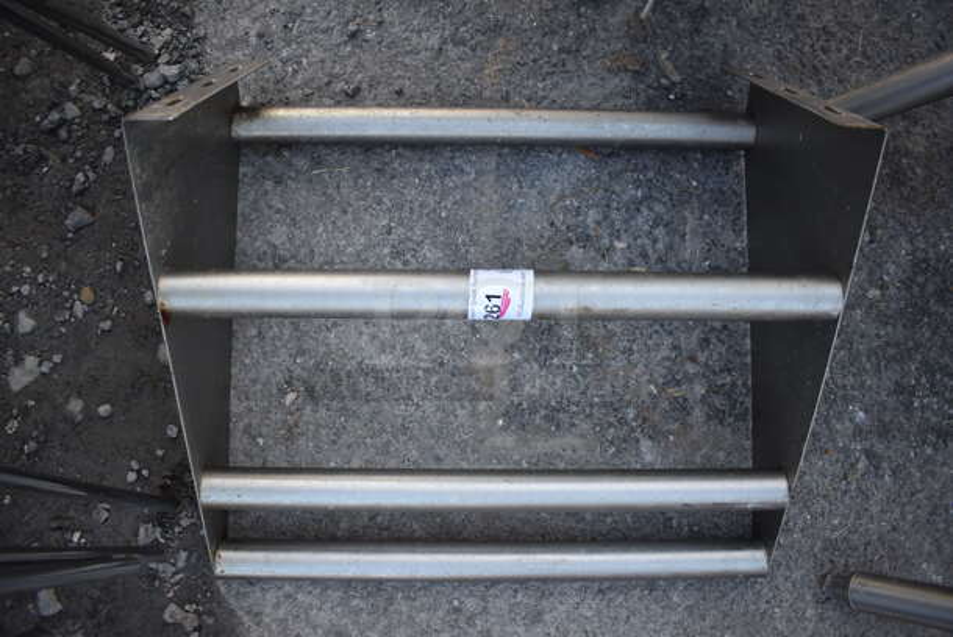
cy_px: 318
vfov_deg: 48.0
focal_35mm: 27
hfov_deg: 67.3
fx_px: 715
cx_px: 476
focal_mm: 18
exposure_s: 1/250
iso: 560
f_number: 3.5
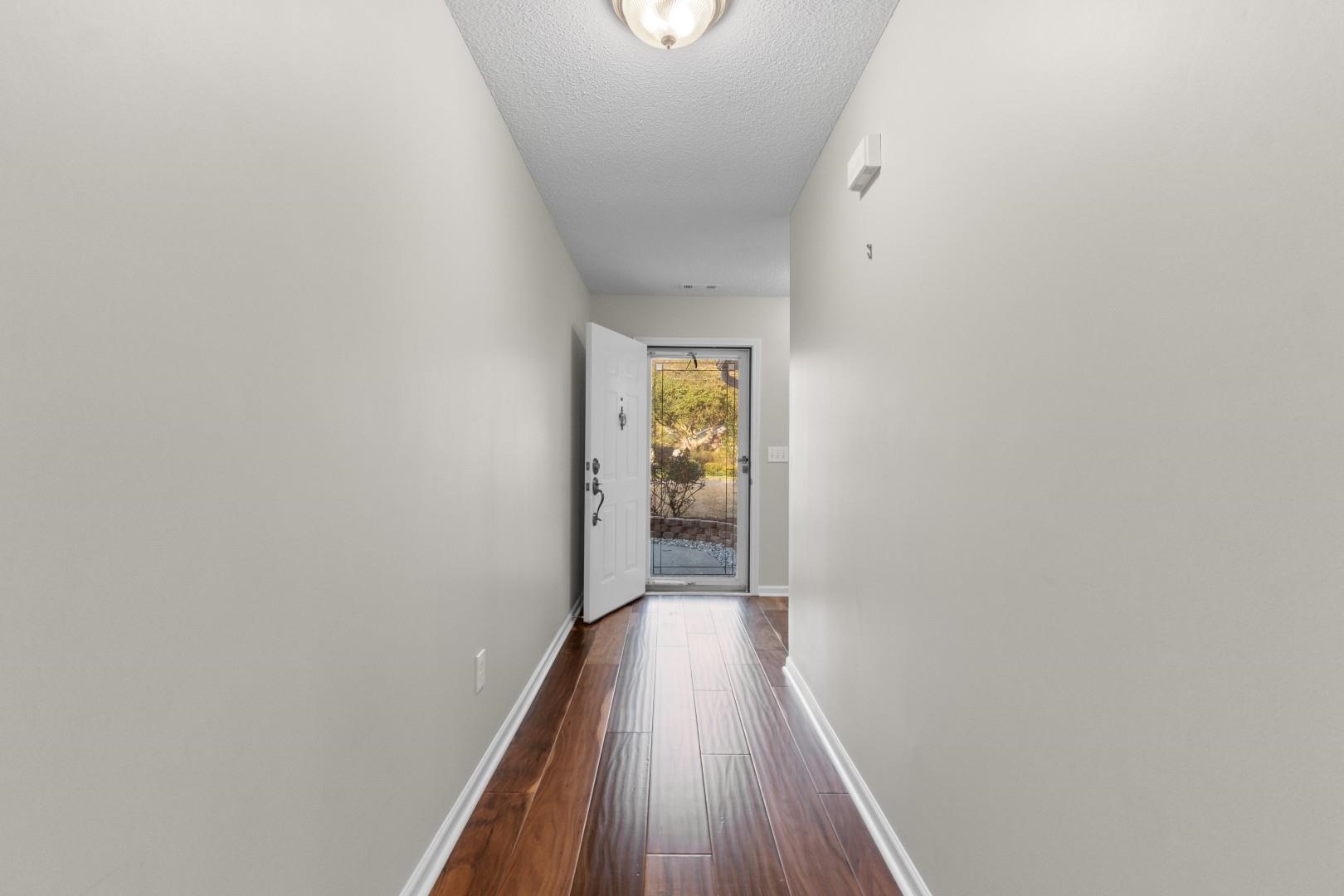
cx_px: 672
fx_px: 560
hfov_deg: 100.4
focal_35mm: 15
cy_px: 448
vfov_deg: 77.3
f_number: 4.5
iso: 100
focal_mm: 10
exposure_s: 1.3
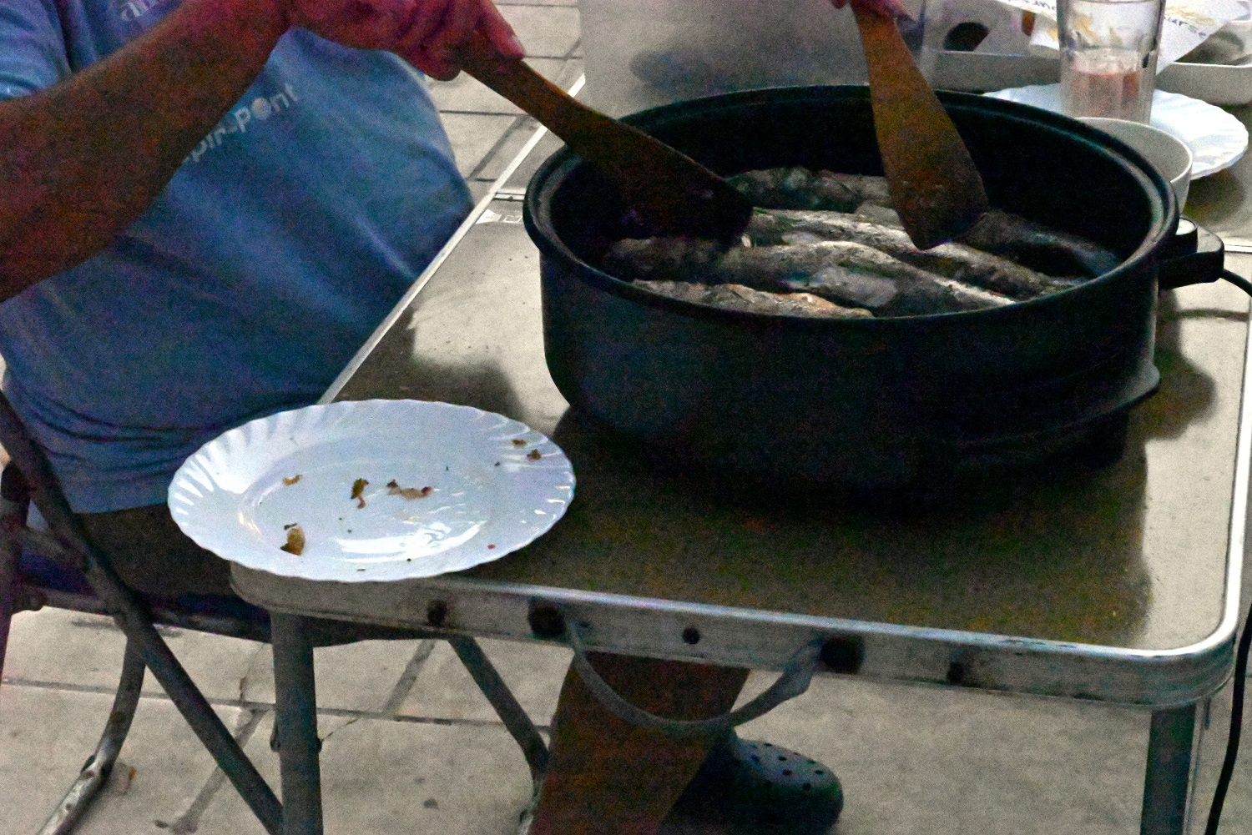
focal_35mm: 70
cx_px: 626
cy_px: 418
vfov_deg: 19.5
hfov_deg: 28.8
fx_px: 2435
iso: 51200
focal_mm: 70
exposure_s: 1/8000
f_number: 29
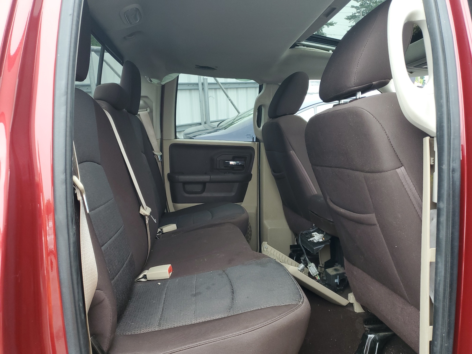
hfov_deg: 67.3
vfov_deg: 53.1
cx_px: 236
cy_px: 177
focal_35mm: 26
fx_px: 355
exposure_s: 1/60.2
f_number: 1.5
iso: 71
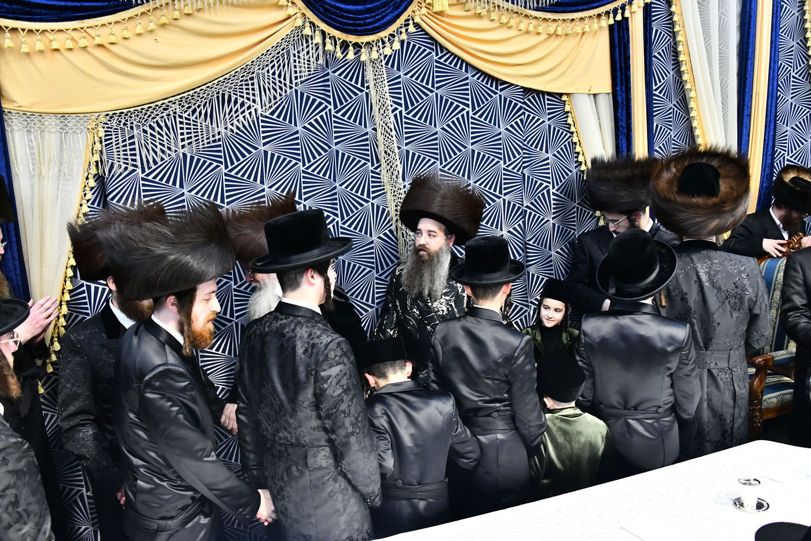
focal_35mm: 32
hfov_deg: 58.7
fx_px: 721
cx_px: 406
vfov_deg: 41.1
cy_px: 270
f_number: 5.6
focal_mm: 32
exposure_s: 1/160
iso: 4000
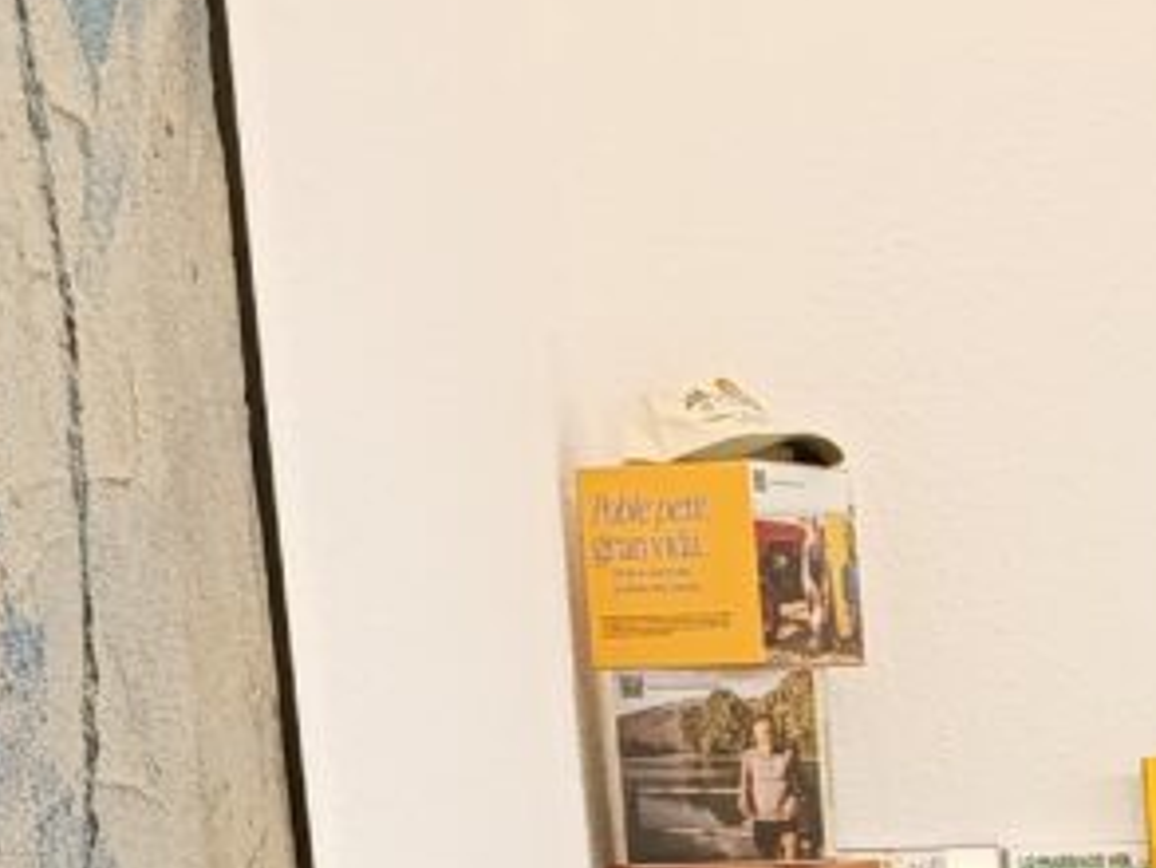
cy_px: 1395
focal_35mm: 112
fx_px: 3742
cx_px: 1973
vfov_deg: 12.4
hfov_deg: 15.5
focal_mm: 6.14
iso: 640
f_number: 1.6
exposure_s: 1/50
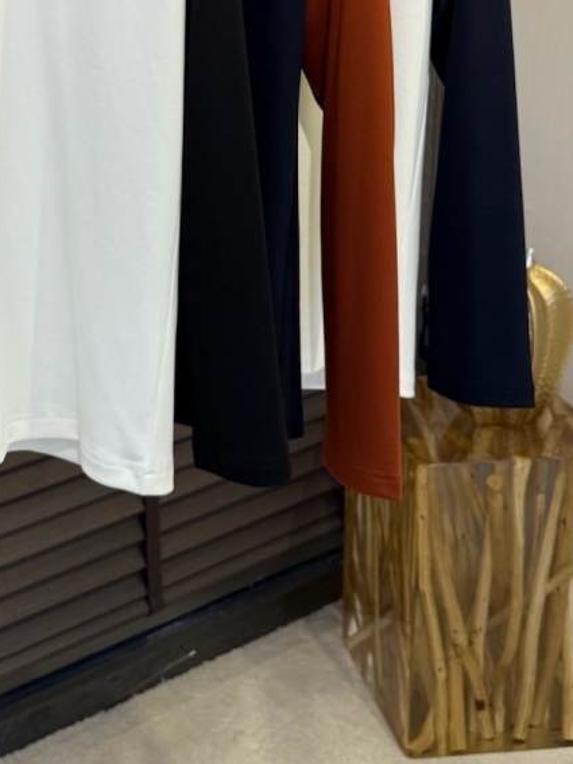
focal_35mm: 61
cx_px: 55
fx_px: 1347
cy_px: 54
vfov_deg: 30.1
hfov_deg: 23.4
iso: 50
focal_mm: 6.76
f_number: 1.78
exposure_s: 1/121
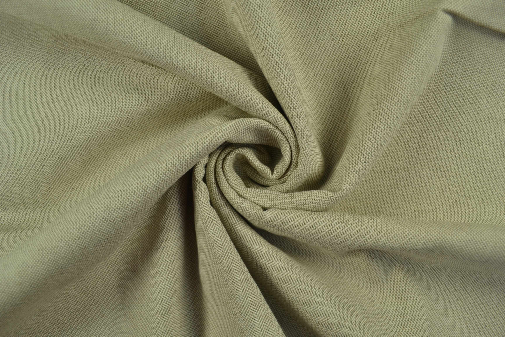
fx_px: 379
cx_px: 252
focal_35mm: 27
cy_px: 168
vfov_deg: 47.9
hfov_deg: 67.4
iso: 100
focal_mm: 18
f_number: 6.3
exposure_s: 1/40
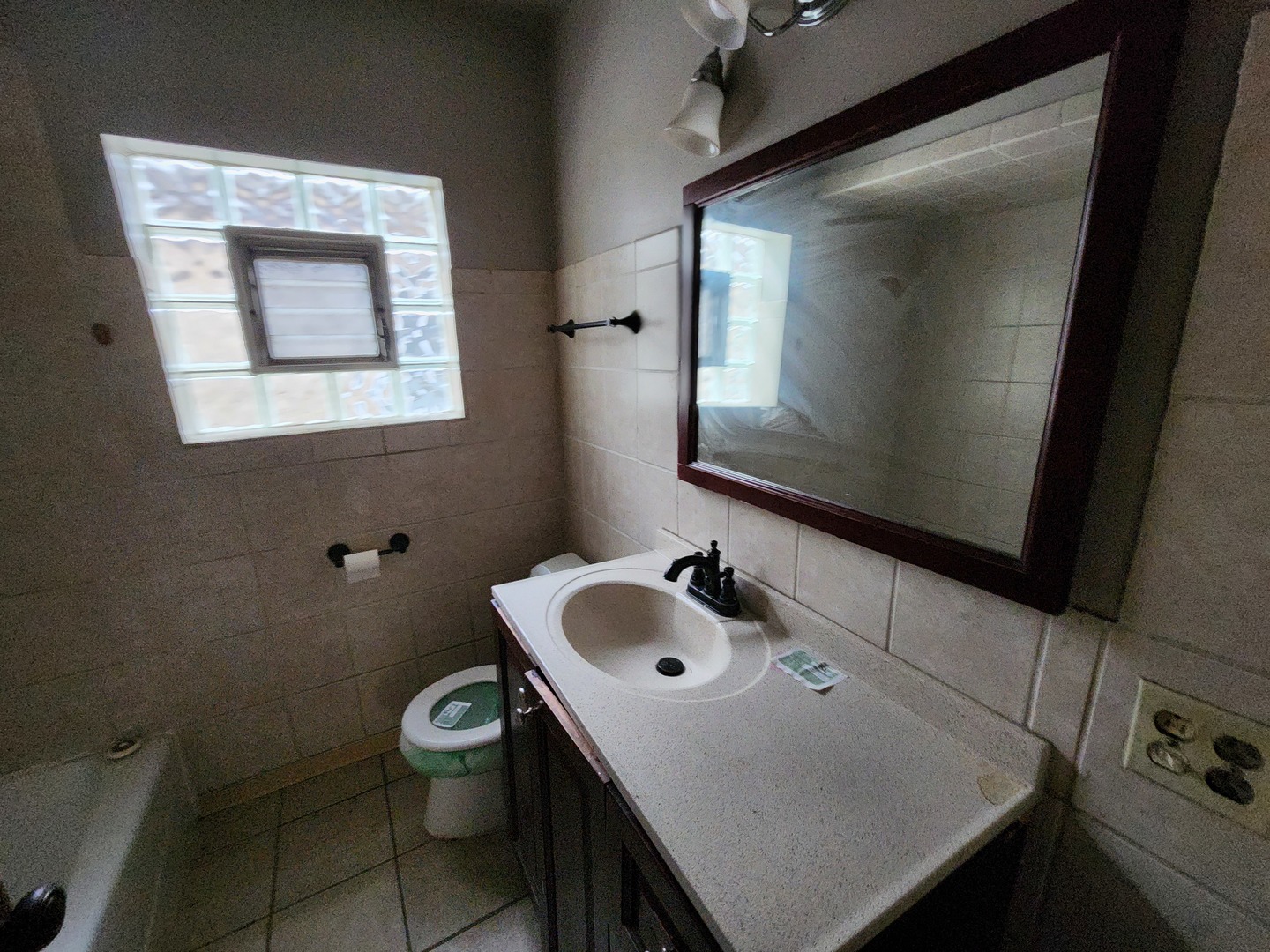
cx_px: 635
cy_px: 476
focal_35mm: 13
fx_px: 477
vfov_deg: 89.9
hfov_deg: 106.2
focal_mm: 2.2
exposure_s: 1/30
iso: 500
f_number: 2.2
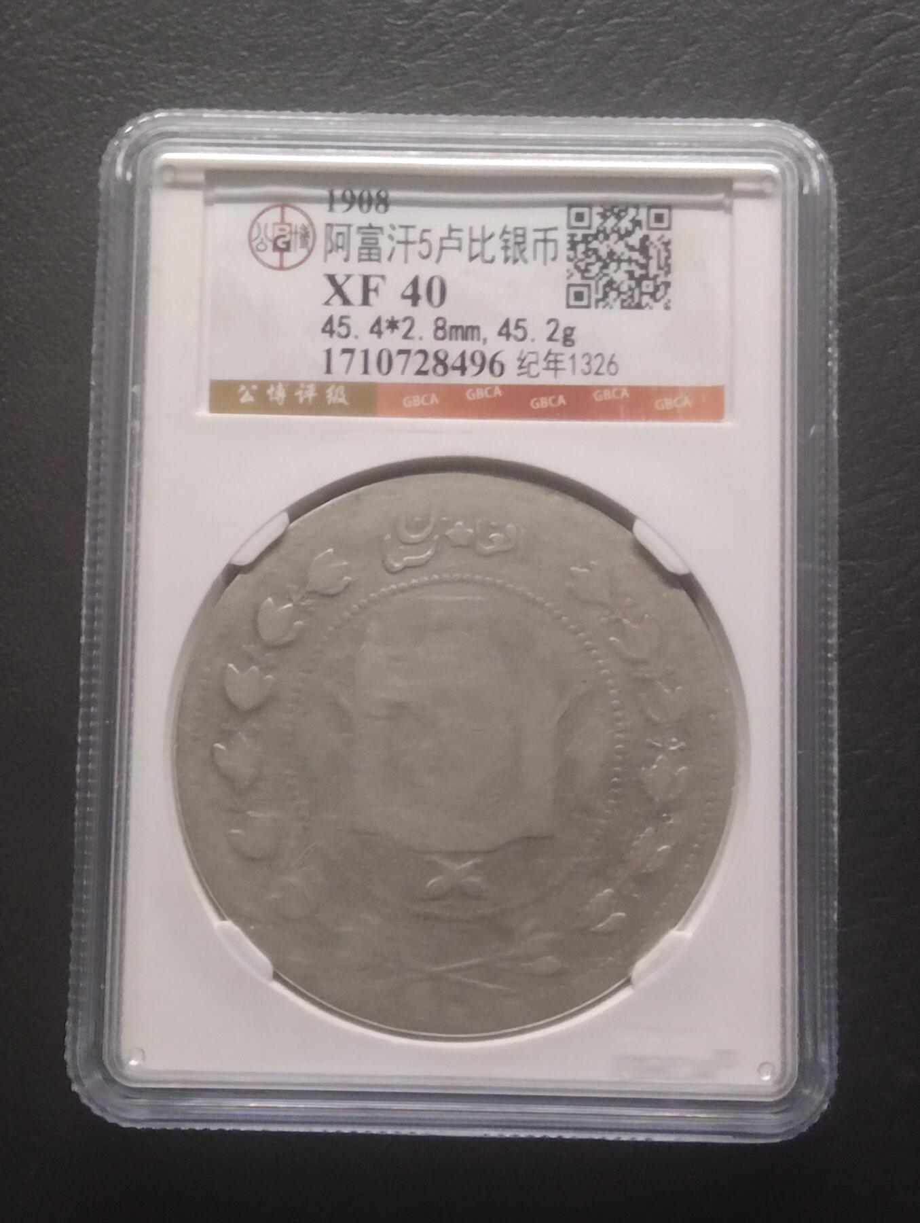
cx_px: 460
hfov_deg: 29.2
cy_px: 612
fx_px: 1768
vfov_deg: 38.1
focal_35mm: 50
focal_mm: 3.42
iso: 640
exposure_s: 1/50
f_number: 2.2
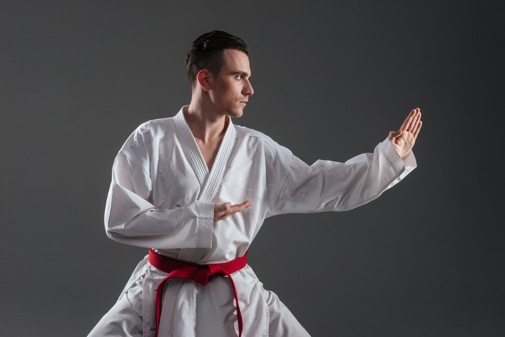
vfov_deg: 28.1
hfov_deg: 41.1
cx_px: 252
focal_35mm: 48
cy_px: 168
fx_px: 674
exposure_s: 1/160
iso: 200
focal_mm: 48
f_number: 10
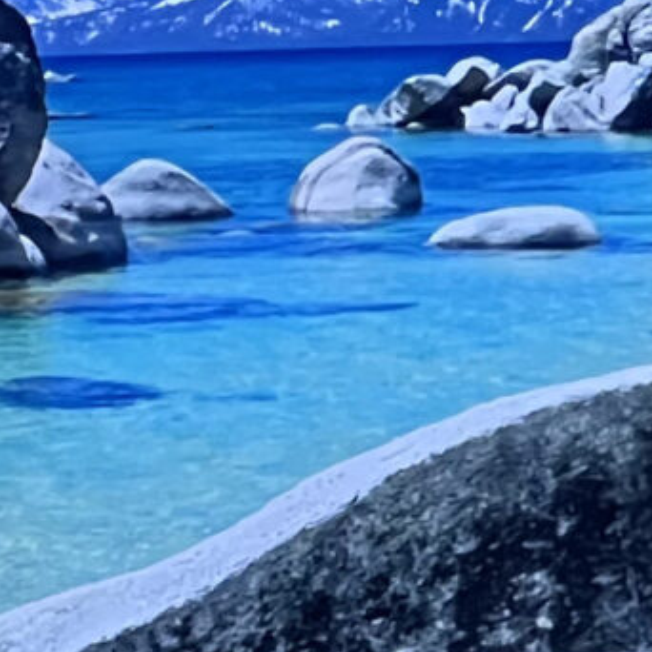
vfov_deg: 3.4
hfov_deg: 3.4
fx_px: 10847
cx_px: -183
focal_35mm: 509
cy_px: 475
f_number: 2.8
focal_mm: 9
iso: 320
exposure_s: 1/60
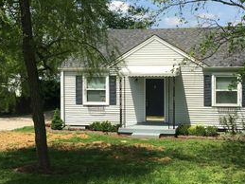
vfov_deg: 26.1
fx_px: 396
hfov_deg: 34.2
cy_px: 78
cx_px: 154
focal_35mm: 56
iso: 25
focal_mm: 4.15
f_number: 2.2
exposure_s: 1/1570
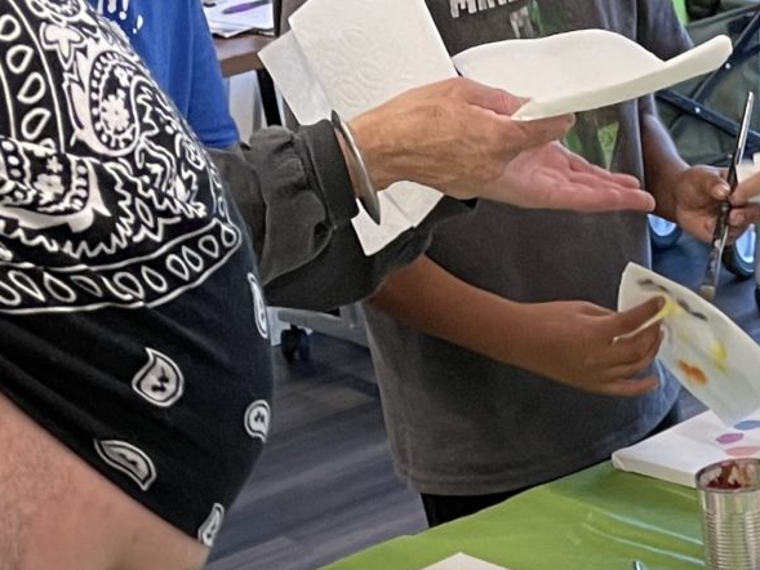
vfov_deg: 11.5
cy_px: 1235
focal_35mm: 113
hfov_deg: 17.0
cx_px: 757
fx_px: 2481
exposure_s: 1/60
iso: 80
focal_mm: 4.2
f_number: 1.6
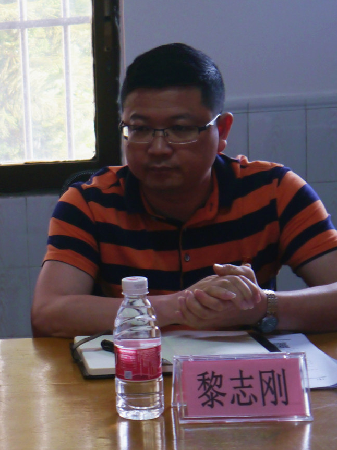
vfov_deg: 43.0
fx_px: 572
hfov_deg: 32.8
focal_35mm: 44
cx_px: 156
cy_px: 229
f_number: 4.2
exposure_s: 1/60
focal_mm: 20
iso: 500
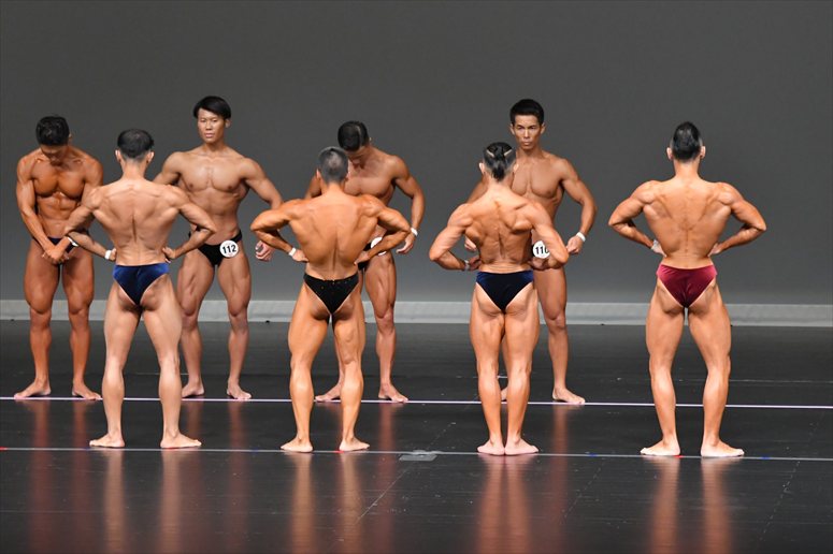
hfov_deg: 8.6
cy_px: 277
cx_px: 416
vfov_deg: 5.7
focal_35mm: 240
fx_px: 5551
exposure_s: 1/400
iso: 5000
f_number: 5.6
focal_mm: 160
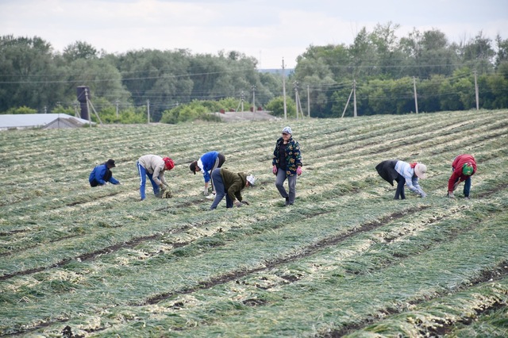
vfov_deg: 6.5
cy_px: 169
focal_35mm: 210
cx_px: 254
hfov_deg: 9.8
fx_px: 2962
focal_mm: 140
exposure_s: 1/160
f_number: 6.3
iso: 100
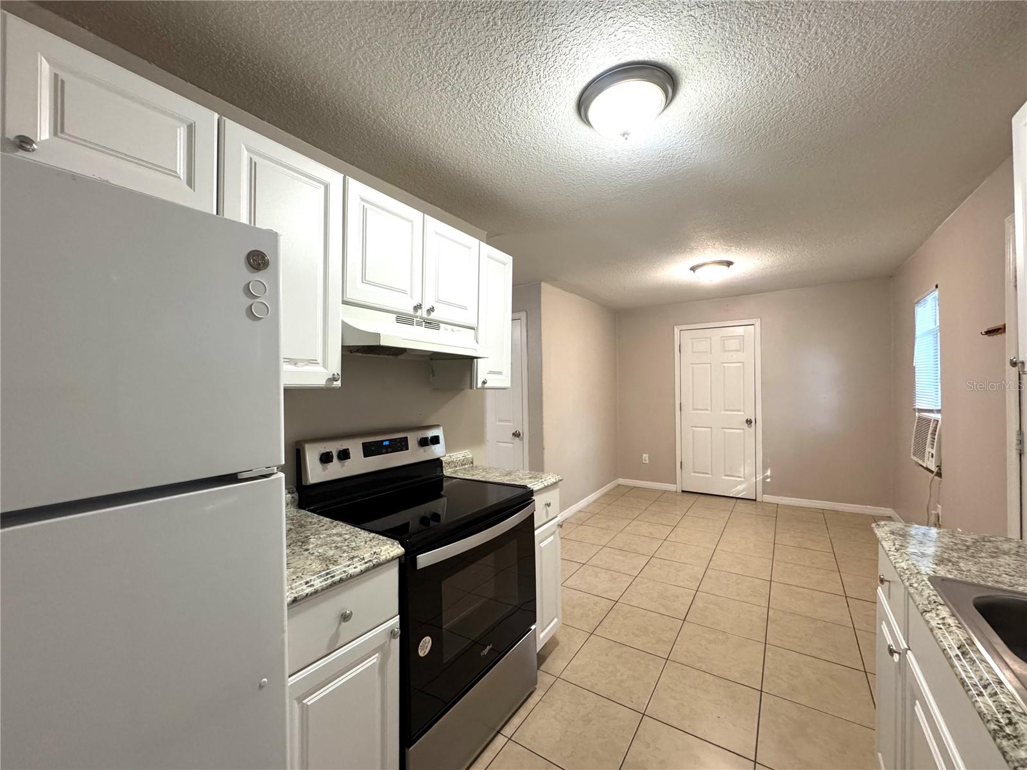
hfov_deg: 102.1
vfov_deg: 85.7
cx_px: 514
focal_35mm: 14
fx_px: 415
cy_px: 385
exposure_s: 1/60
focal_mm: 2.22
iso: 320
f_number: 2.2
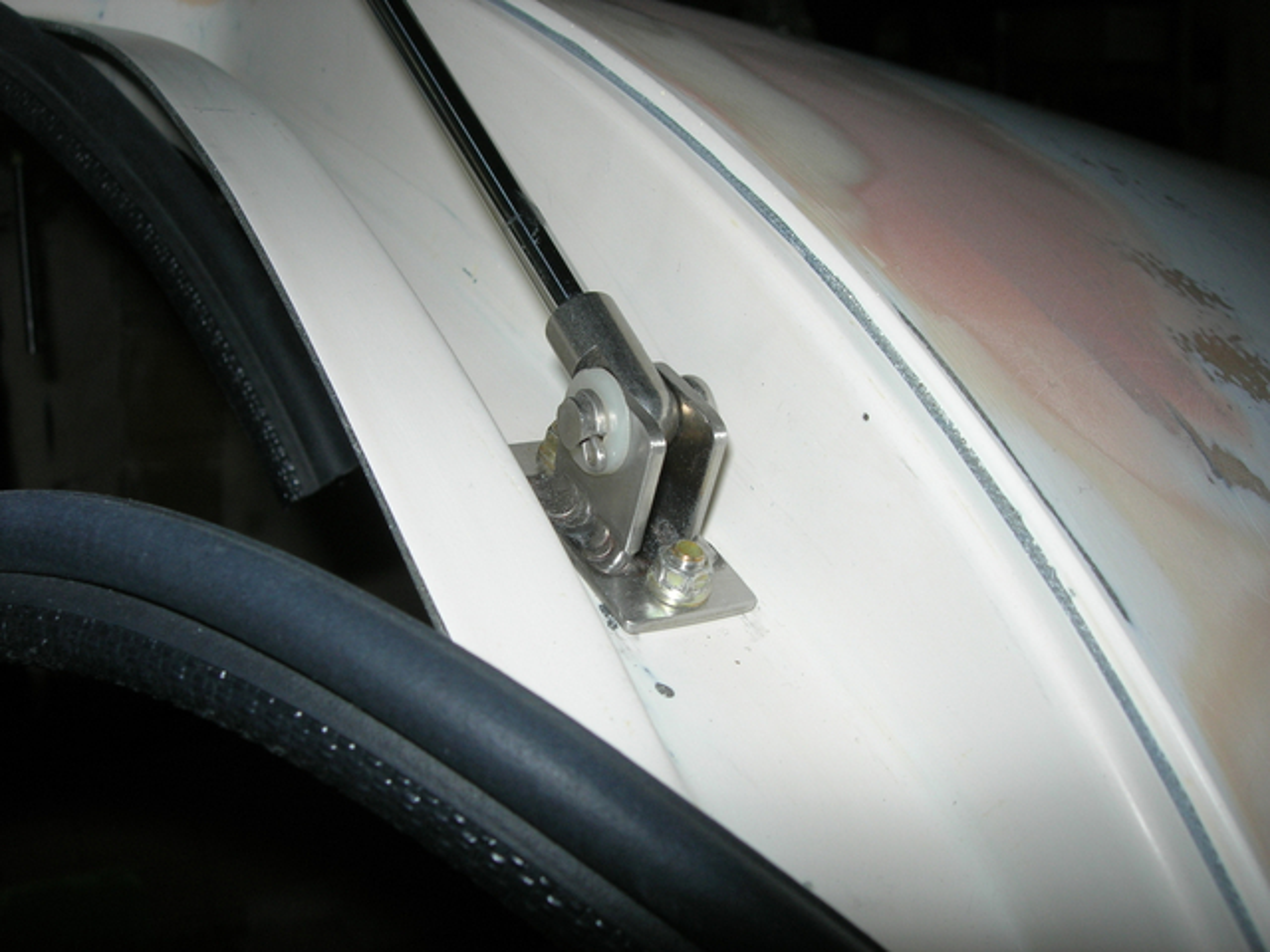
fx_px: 1394
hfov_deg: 49.0
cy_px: 476
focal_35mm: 38
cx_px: 635
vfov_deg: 37.7
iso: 64
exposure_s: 1/60.1
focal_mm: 7.8
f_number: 4.8
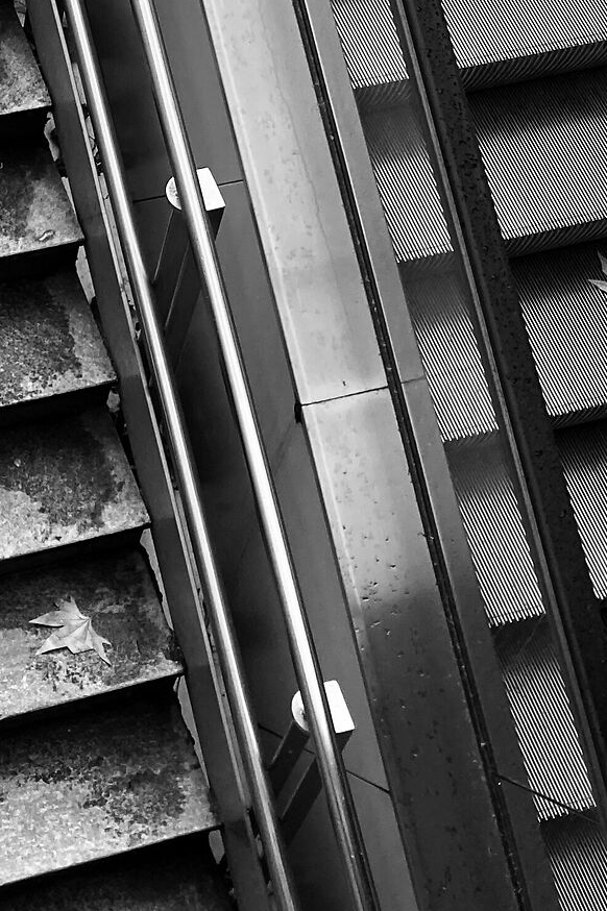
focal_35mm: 80
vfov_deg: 23.6
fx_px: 2025
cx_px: -171
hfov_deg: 16.2
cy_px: -121
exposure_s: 1/121
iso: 80
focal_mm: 3.99
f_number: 1.8
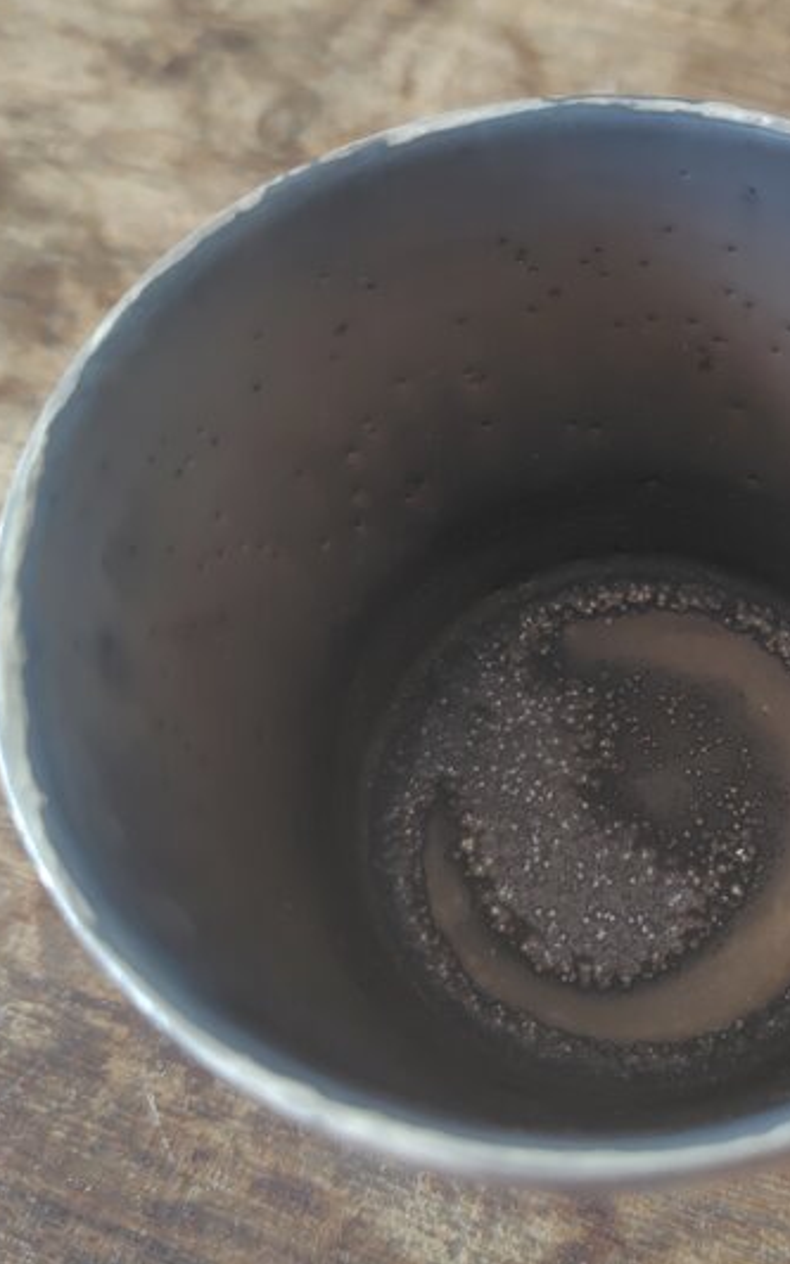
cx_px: 652
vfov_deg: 50.3
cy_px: 570
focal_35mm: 39
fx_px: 1344
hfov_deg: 31.7
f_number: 1.9
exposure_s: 1/60
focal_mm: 5.6
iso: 523
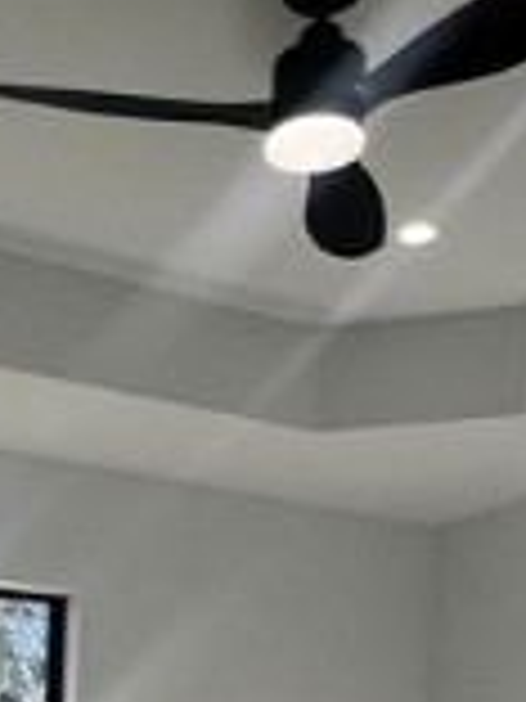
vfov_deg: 24.3
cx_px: -40
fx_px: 1297
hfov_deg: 21.8
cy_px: 1026
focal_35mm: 64
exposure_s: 1/292
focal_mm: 1.57
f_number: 1.8
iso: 32
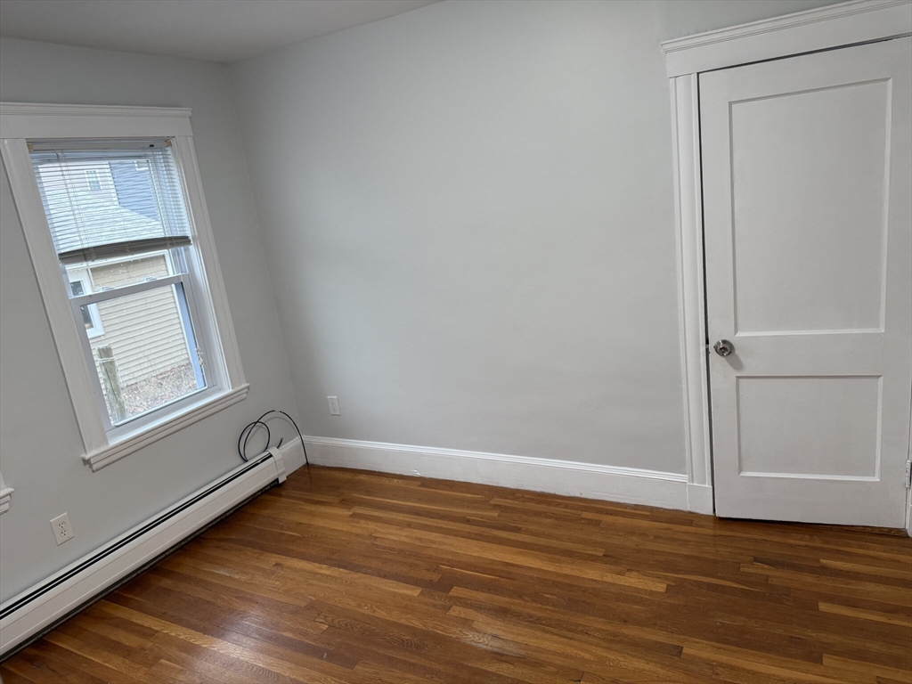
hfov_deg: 71.6
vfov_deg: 56.8
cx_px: 456
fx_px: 632
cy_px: 342
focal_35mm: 24
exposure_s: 1/120
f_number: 1.78
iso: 200
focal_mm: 6.76
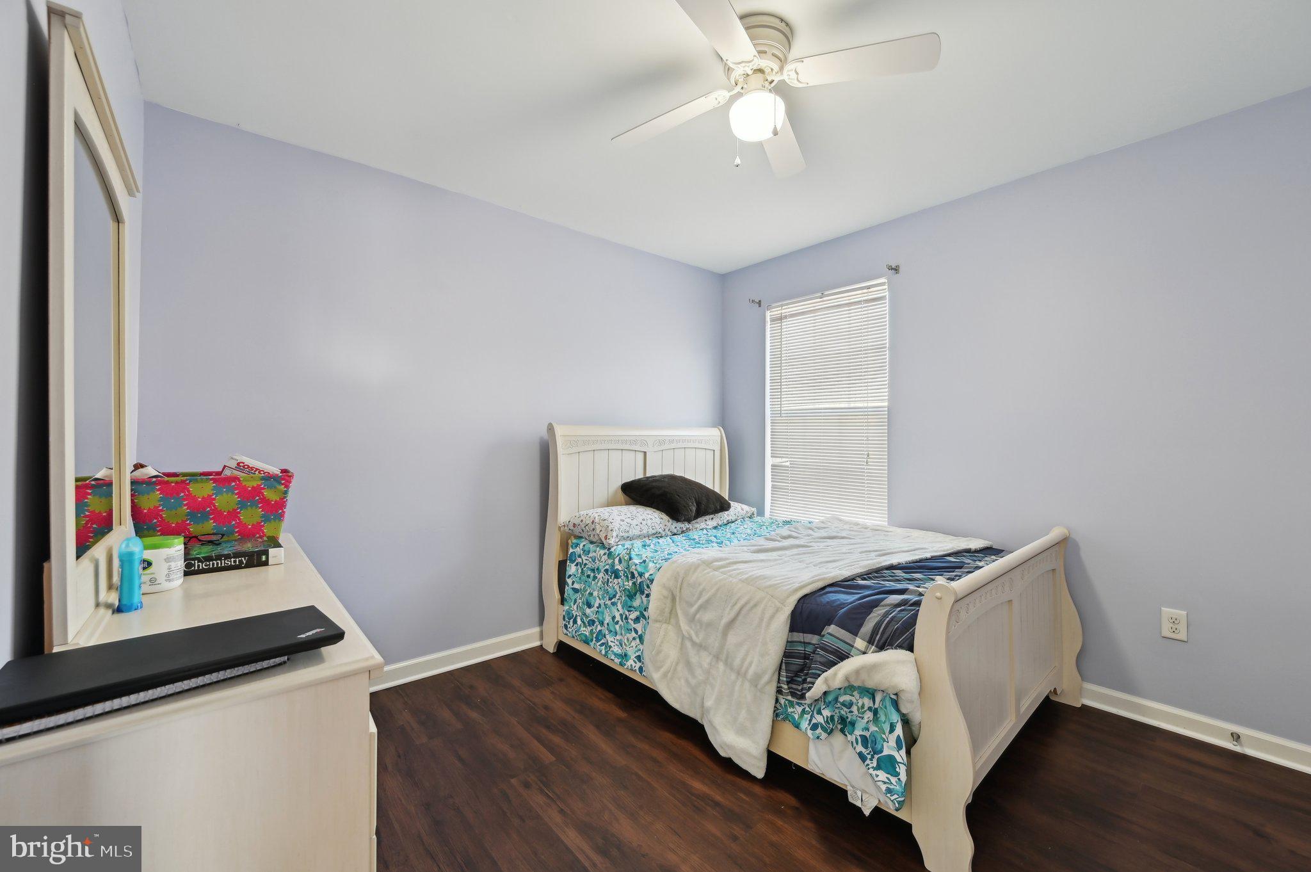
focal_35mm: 14
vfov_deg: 81.1
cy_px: 436
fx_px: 509
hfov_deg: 104.3
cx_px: 656
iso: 400
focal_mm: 14
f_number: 8
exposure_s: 1/13
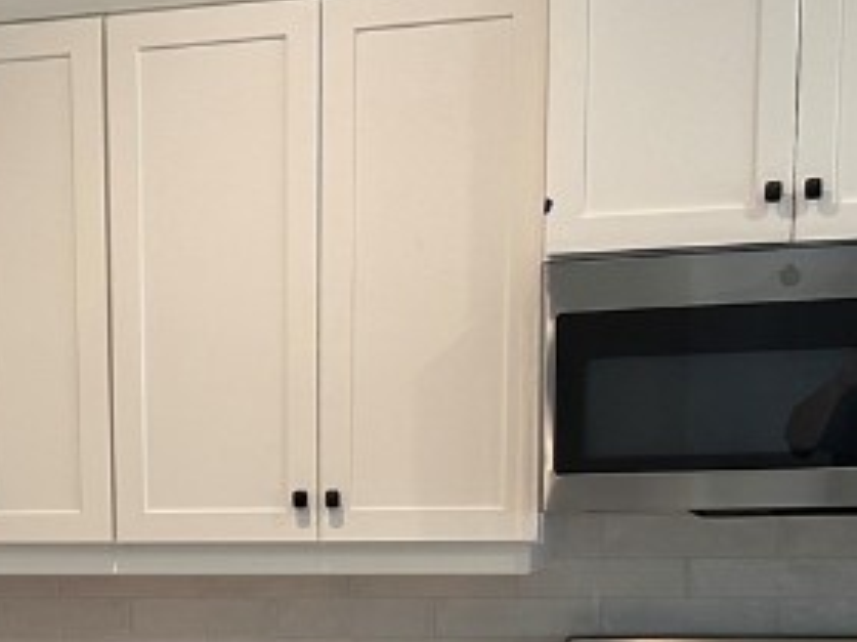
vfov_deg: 16.1
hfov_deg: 21.7
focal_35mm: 88
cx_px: 55
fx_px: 2178
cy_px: 774
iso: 160
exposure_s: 1/120
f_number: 1.78
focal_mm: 6.86
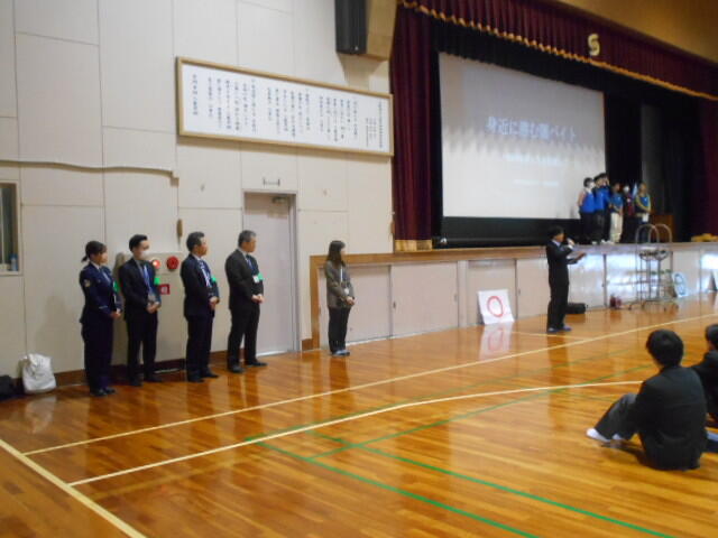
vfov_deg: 41.8
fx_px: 705
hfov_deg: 54.0
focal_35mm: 34
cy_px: 269
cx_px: 359
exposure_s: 1/30
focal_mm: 5.8
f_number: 3.6
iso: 800
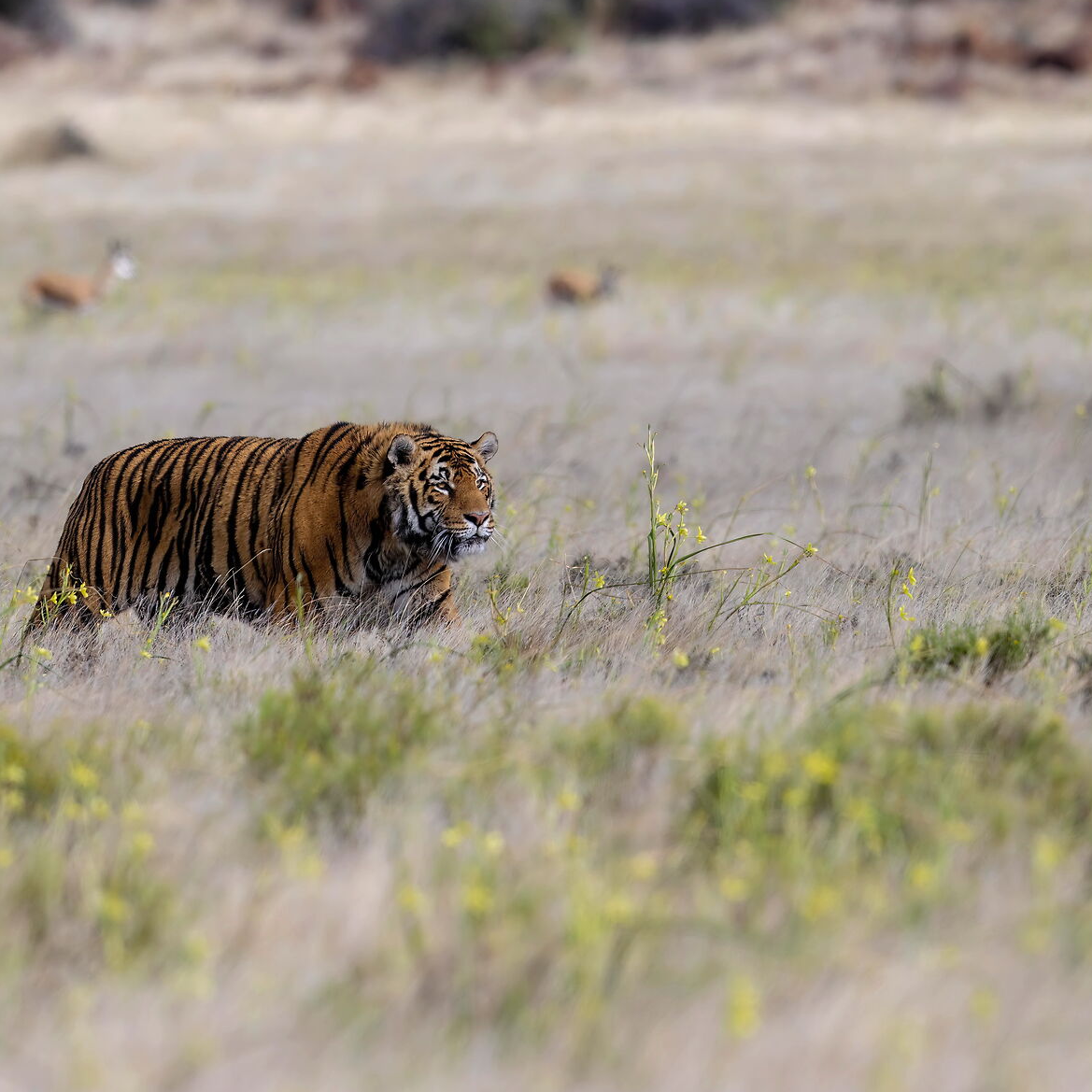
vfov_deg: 1.8
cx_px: 432
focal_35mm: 977
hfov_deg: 1.8
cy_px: 518
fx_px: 34869
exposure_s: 1/1000
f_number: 7.1
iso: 200
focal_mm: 560
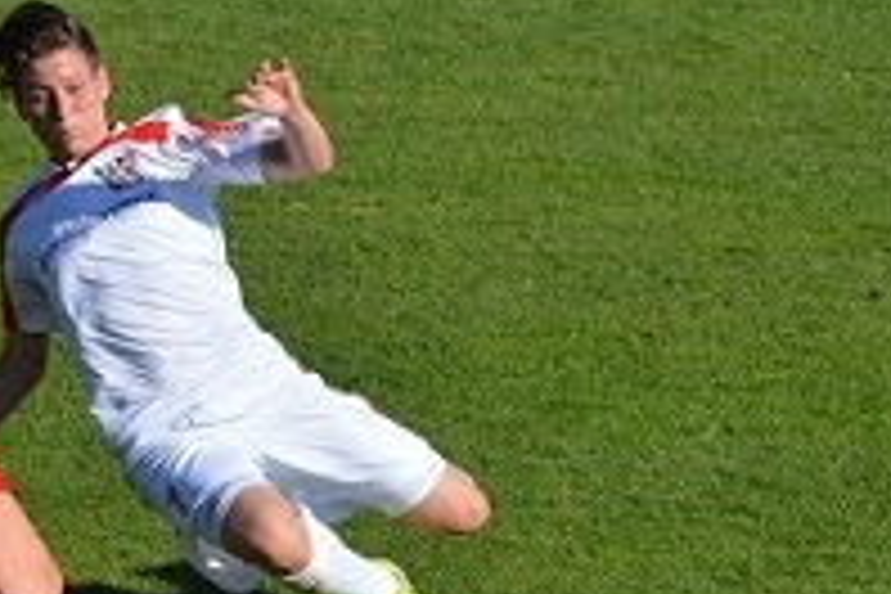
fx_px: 9008
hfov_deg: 5.7
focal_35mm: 364
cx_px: 173
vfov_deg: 3.8
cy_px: 374
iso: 400
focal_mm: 125
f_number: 8
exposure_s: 1/2000
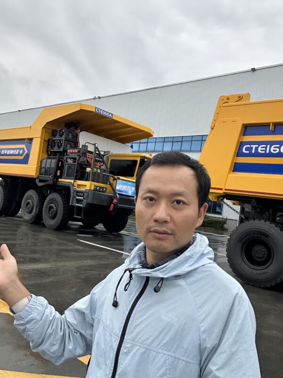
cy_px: 189
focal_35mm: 30
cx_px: 142
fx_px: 327
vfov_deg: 60.0
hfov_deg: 46.8
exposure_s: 1/113
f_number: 1.9
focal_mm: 2.69
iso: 80
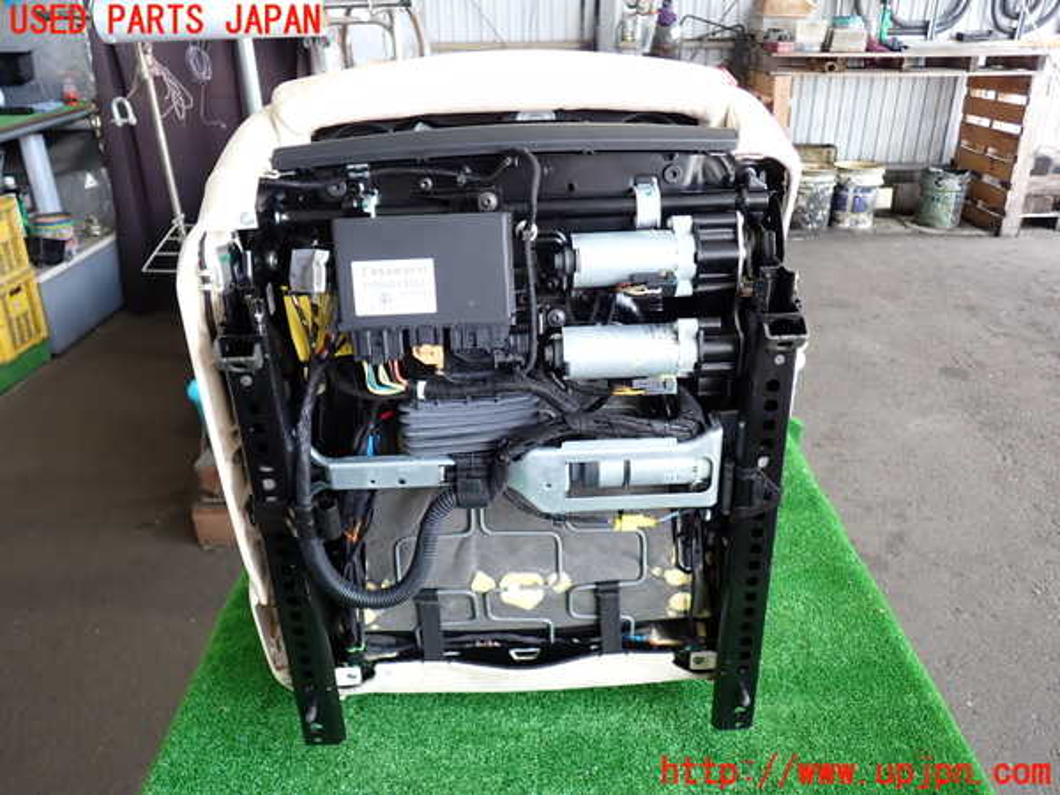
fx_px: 857
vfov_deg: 49.7
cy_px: 398
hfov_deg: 63.4
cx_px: 530
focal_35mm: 28
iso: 100
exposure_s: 1/60
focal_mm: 5.05
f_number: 2.2
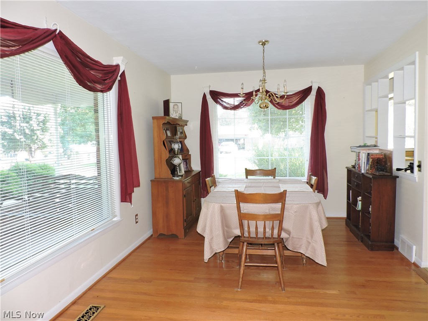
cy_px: 160
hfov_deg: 71.6
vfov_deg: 56.8
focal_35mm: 24
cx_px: 214
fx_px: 297
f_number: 3
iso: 200
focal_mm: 4.3
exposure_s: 1/30
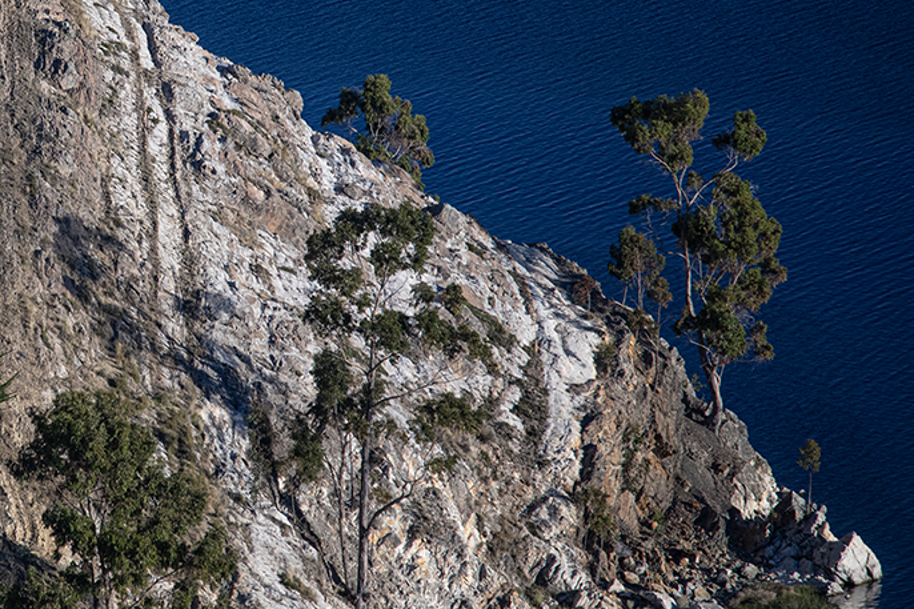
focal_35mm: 656
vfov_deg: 2.1
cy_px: 152
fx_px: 16650
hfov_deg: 3.1
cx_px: 9
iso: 450
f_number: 5.6
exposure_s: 1/320
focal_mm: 300
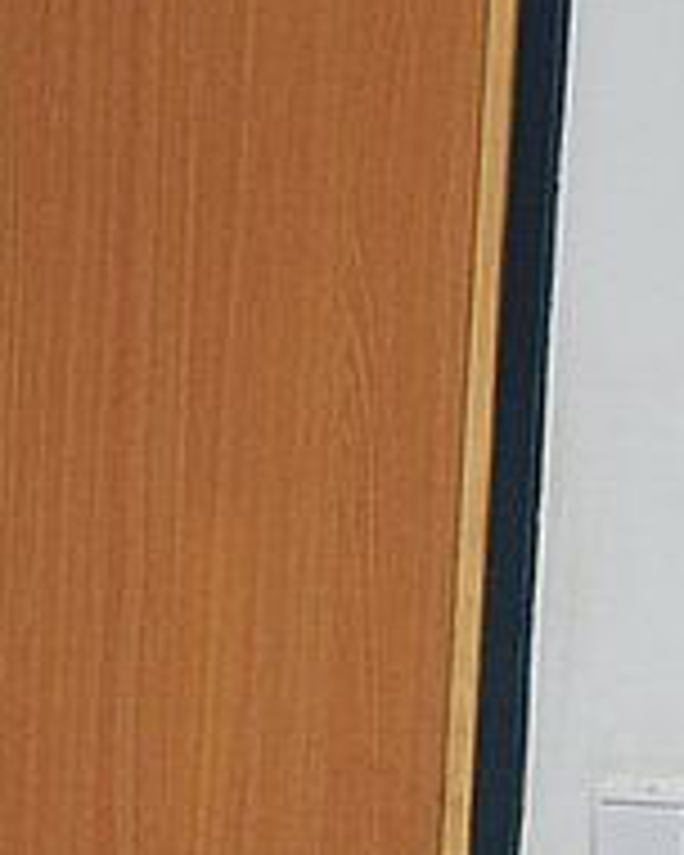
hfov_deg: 6.5
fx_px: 5845
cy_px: 1555
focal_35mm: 231
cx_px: -644
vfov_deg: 8.1
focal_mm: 26
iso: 400
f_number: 5
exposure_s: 1/100
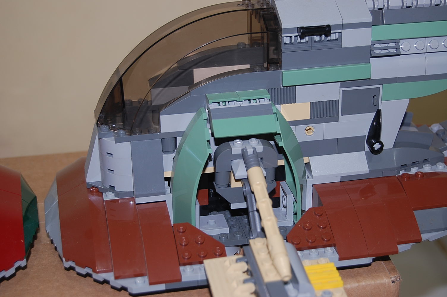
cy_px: 148
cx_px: 224
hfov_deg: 28.1
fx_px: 893
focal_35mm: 72
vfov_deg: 18.9
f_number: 5.6
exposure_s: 1/5
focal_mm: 48
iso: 200
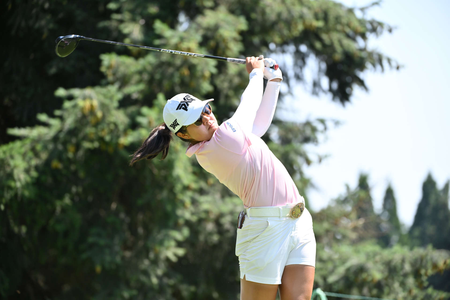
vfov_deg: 7.6
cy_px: 150
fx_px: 2250
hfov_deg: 11.4
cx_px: 225
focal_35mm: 180
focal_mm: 180
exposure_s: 1/2000
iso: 560
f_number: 4
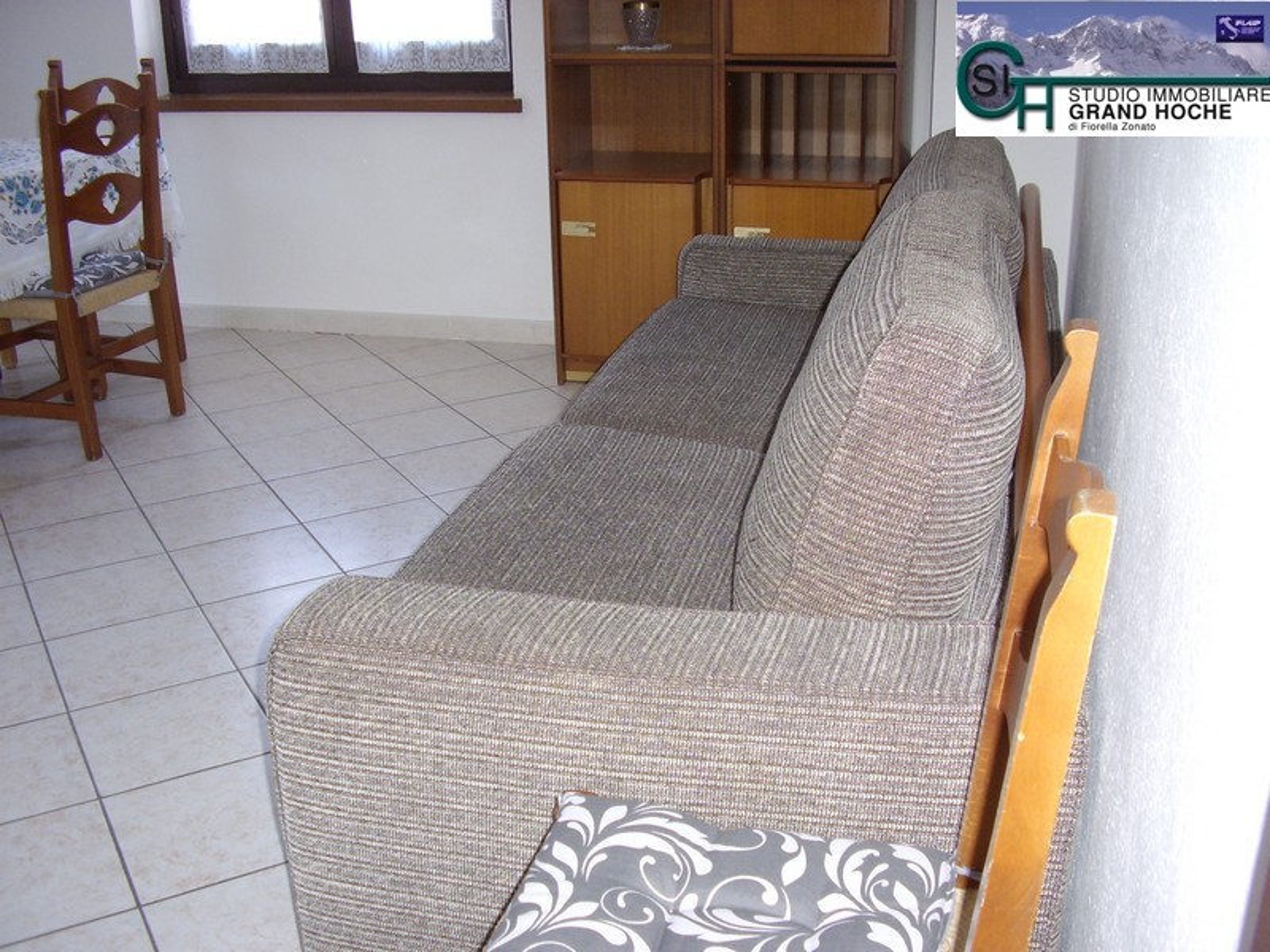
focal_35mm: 30
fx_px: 1101
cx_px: 635
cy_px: 476
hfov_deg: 60.0
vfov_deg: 46.8
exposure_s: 1/30
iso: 141
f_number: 2.9
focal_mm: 5.8
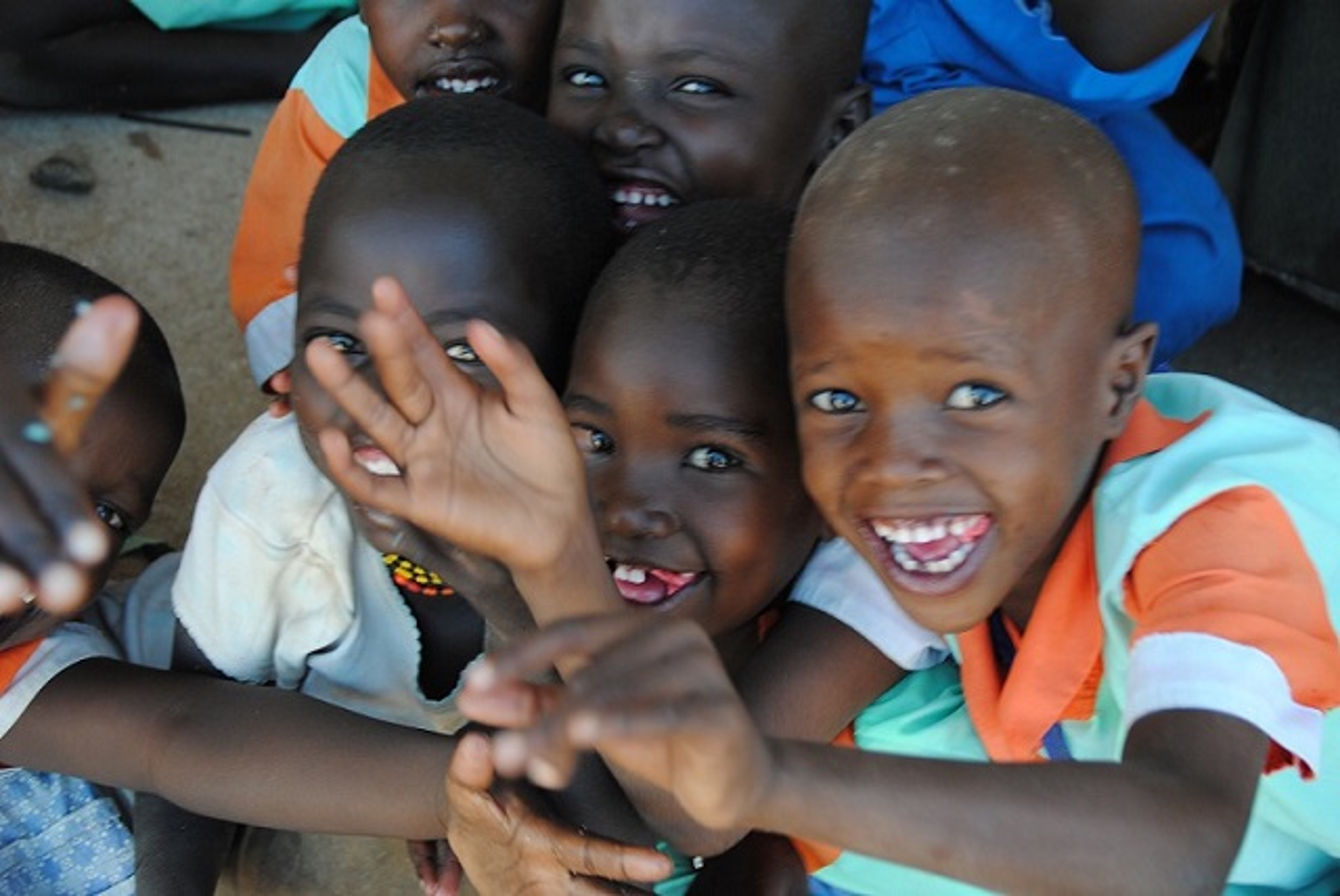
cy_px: 448
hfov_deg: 31.9
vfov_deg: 21.6
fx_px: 2347
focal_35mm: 63
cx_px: 670
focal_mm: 42
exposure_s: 1/80
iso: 200
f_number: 4.5
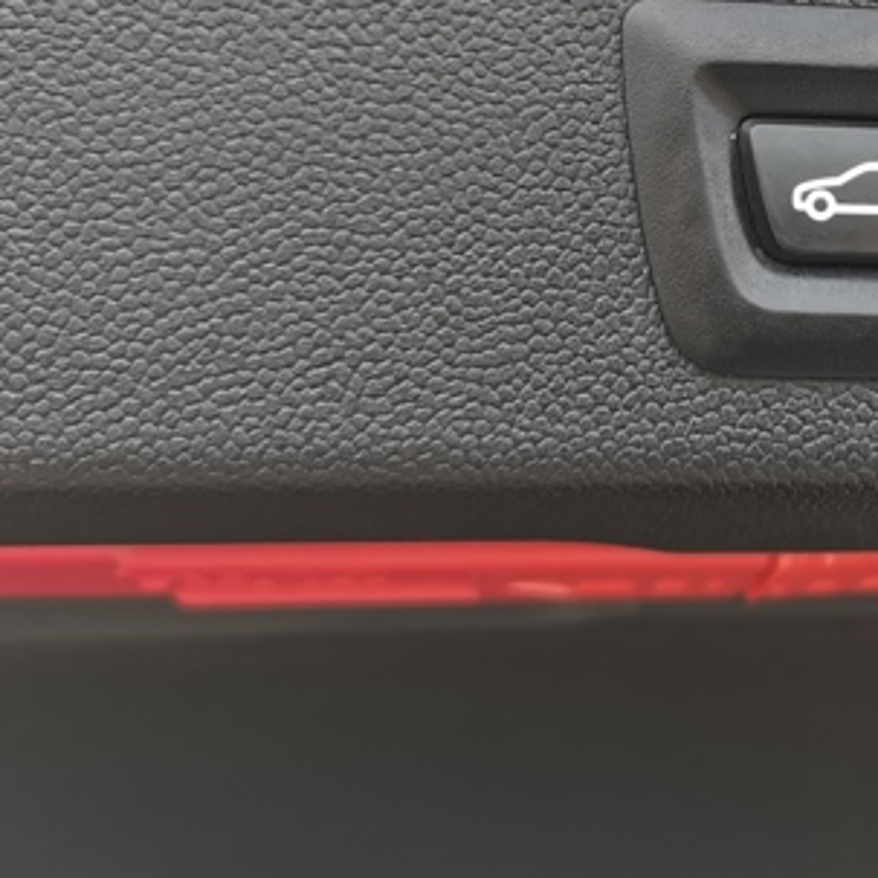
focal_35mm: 63
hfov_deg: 25.8
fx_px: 1808
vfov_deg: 26.7
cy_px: 162
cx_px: 901
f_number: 1.8
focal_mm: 5.58
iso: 50
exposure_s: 1/127
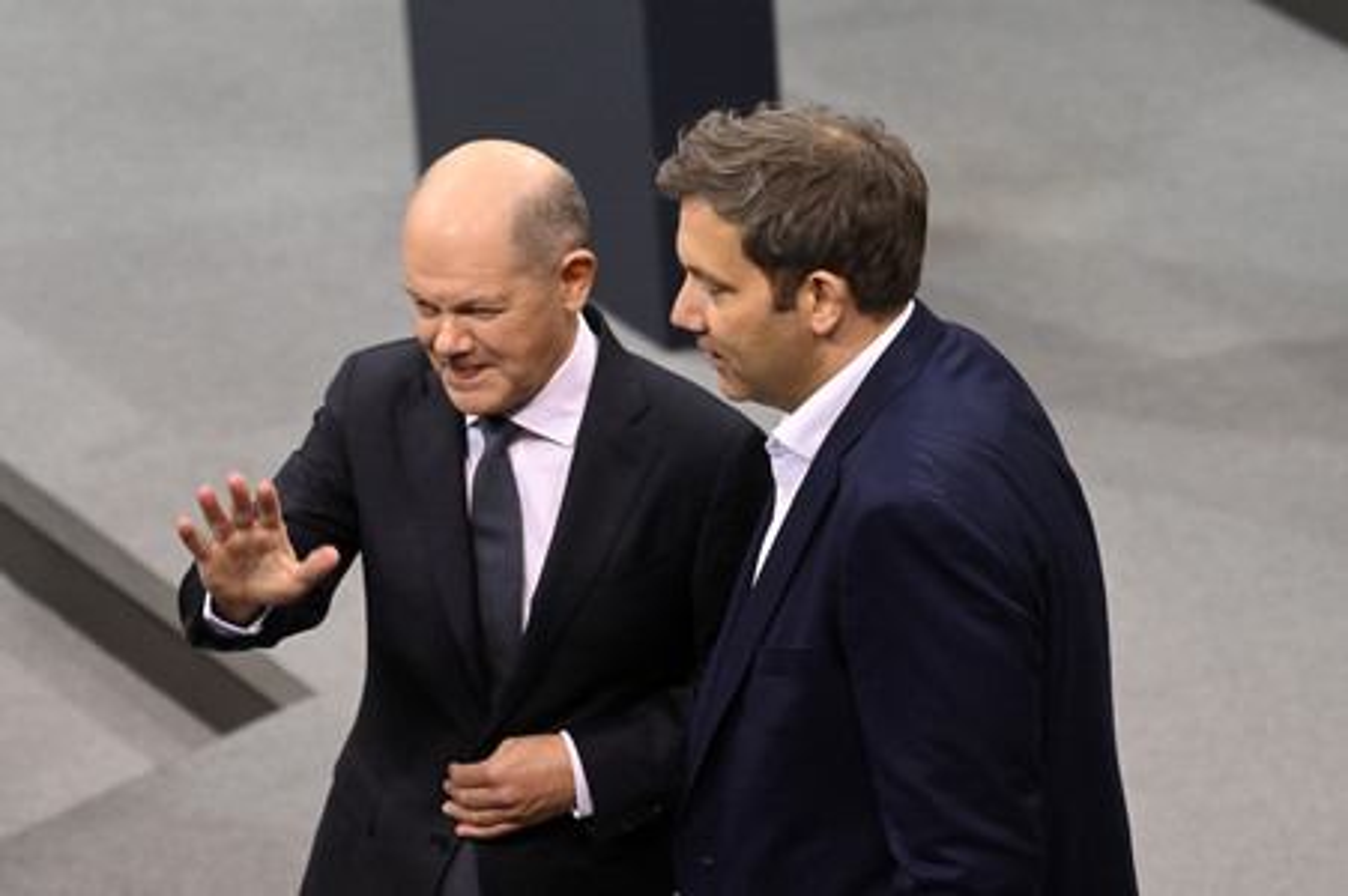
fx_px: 8606
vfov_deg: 6.0
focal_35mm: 230
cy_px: 448
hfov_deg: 9.0
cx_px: 674
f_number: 5.6
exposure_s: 1/320
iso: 10000
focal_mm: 230
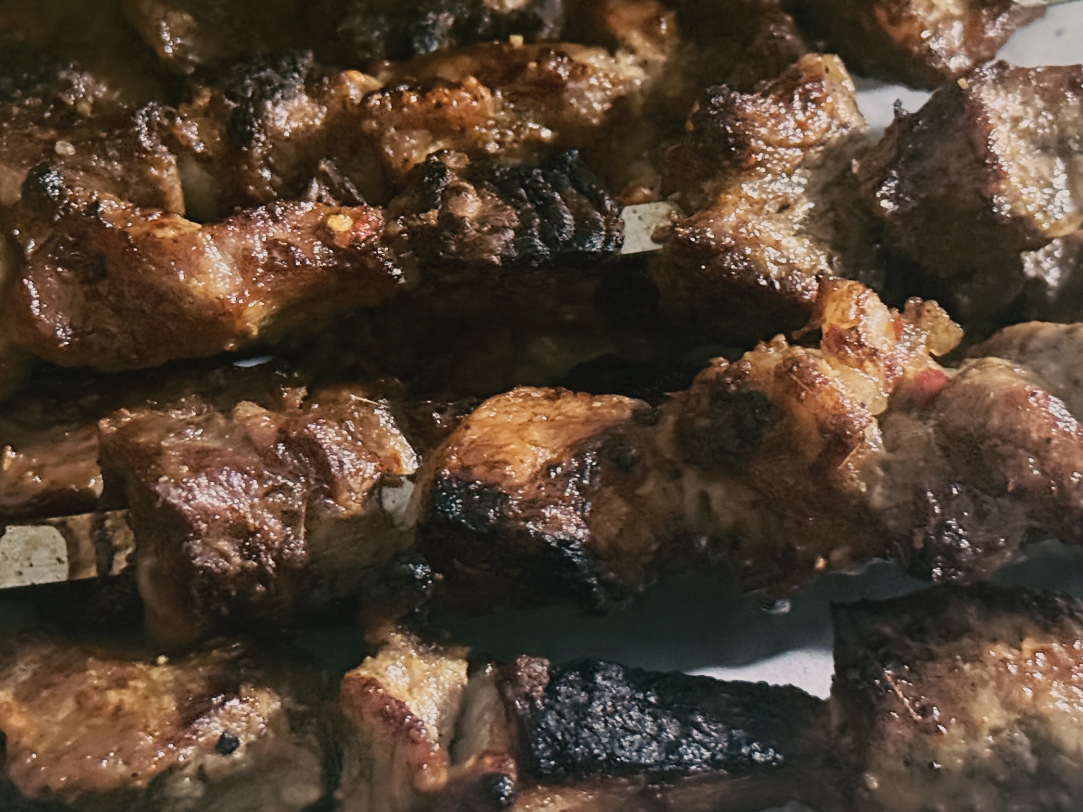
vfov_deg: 15.9
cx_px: 529
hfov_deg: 21.1
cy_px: 313
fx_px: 2910
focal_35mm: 93
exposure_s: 1/20
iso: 1000
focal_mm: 6.76
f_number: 1.78
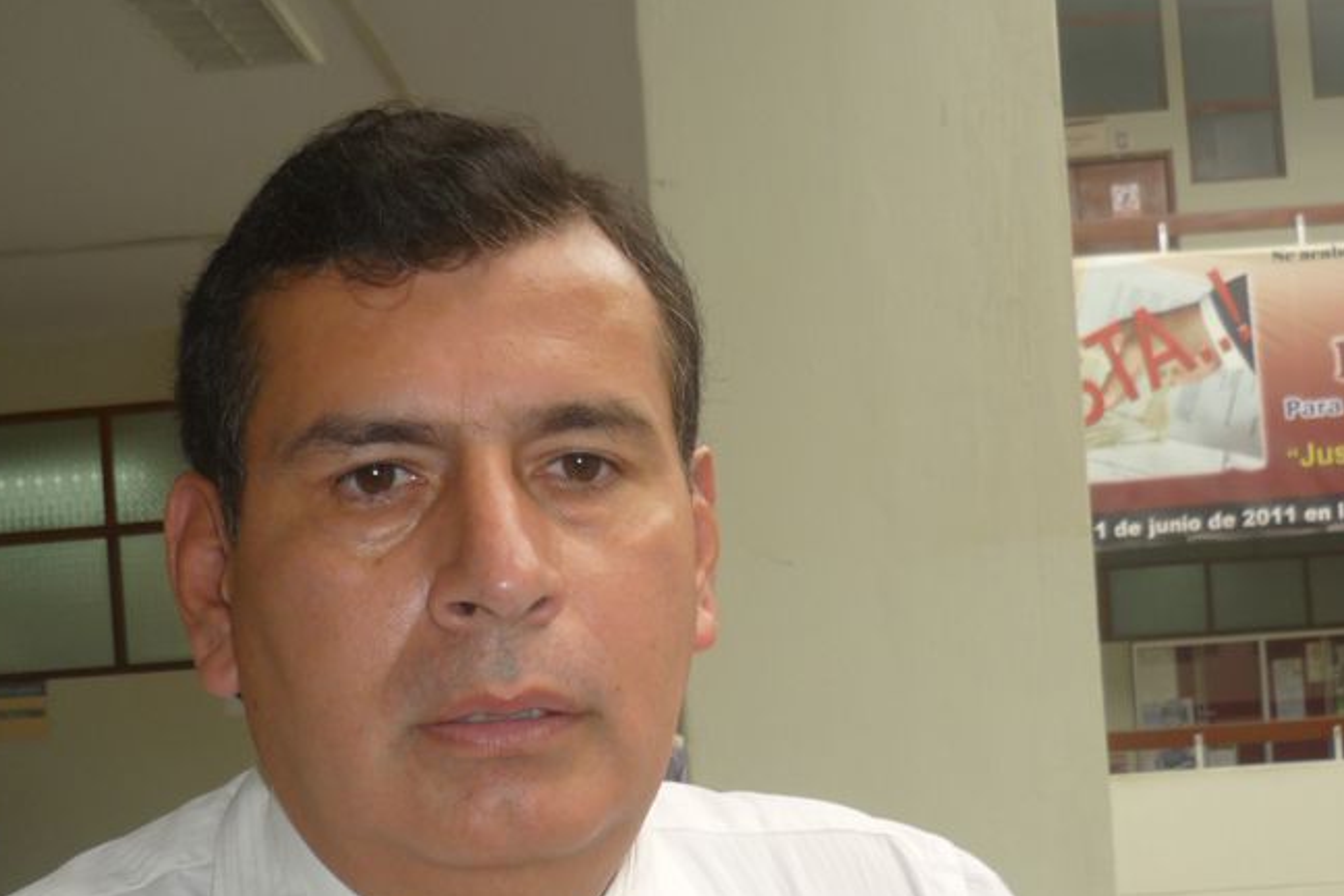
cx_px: 647
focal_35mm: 53
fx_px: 1979
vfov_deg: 25.2
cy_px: 672
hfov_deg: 37.5
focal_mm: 5.5
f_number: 2.8
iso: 100
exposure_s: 1/40
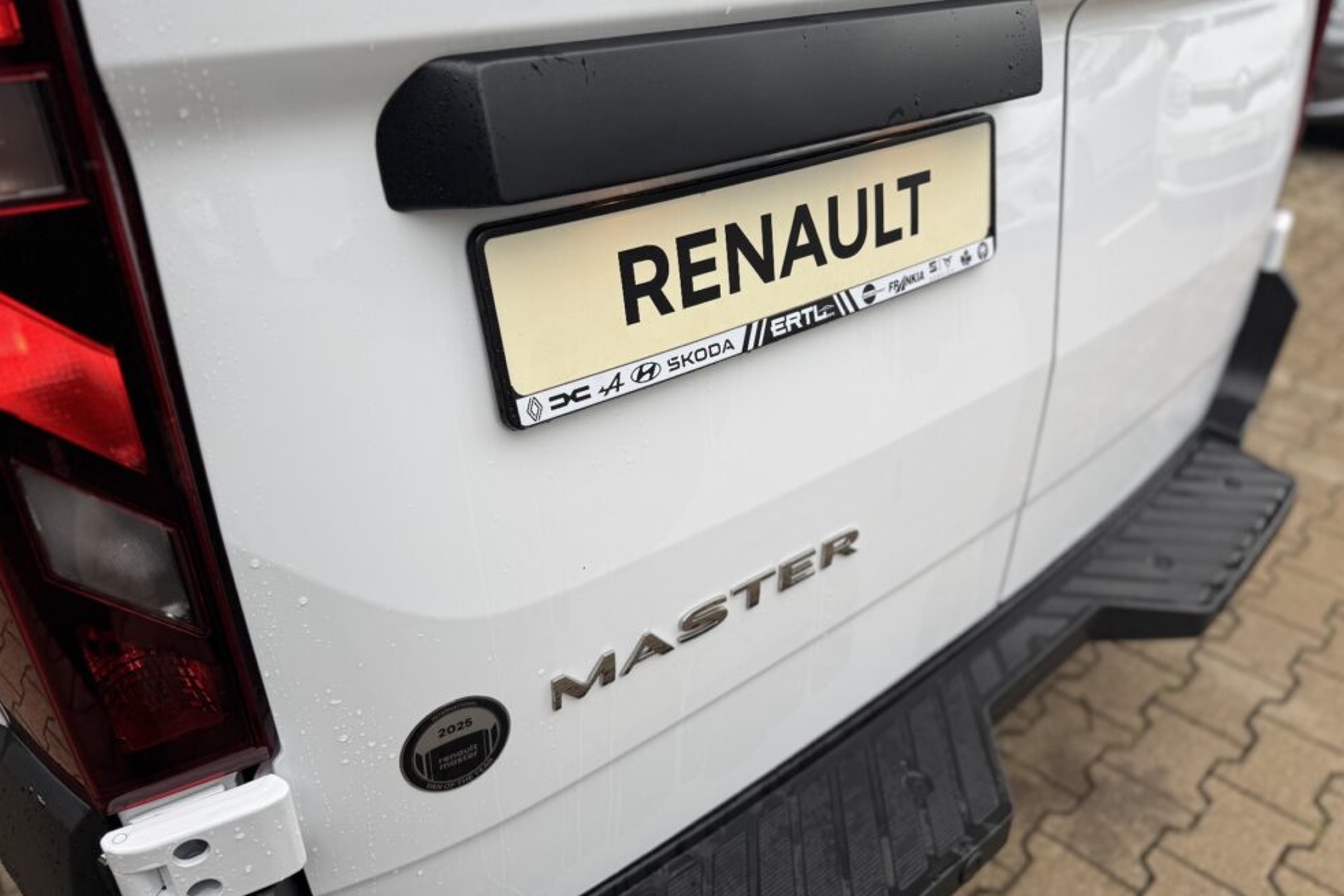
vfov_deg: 49.5
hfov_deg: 69.4
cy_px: 439
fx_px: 970
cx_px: 649
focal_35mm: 26
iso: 80
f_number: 1.78
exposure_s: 1/397
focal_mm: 6.76
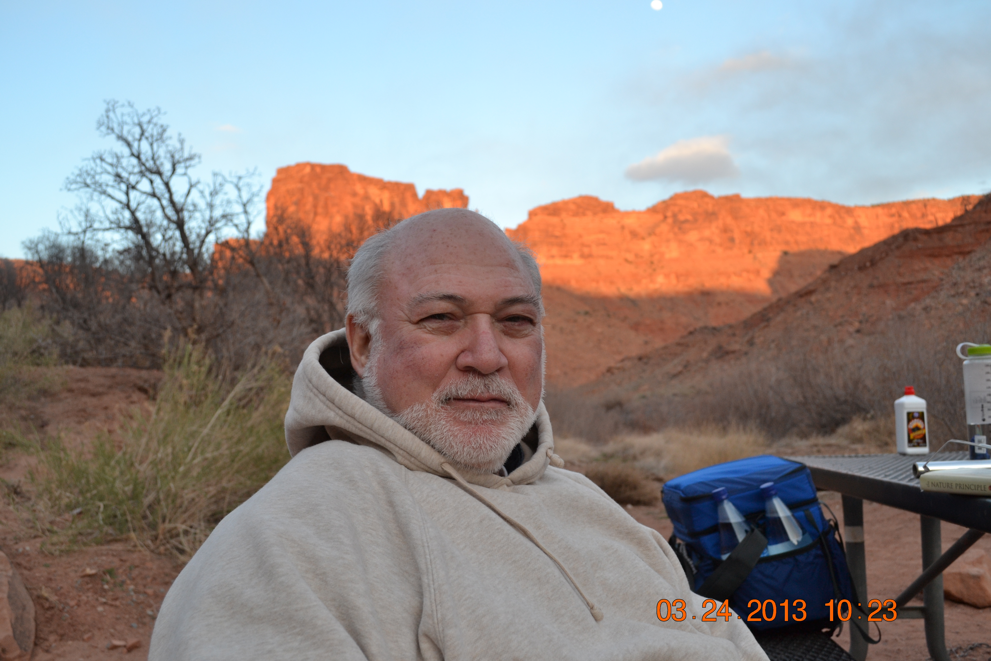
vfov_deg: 40.0
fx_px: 908
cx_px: 496
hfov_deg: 57.2
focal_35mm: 33
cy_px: 330
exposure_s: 1/125
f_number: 5.6
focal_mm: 22
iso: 320
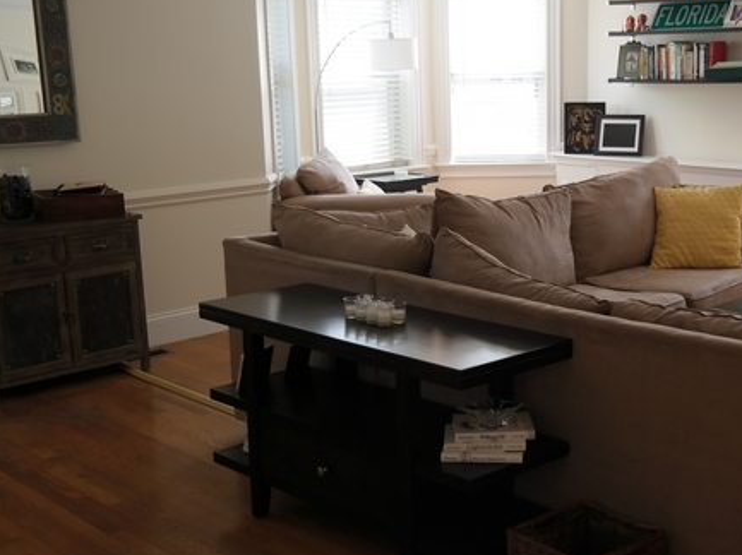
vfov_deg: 30.2
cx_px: 490
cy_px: 270
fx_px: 1028
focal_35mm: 48
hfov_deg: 39.3
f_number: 3.5
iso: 200
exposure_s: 1/40
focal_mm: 18
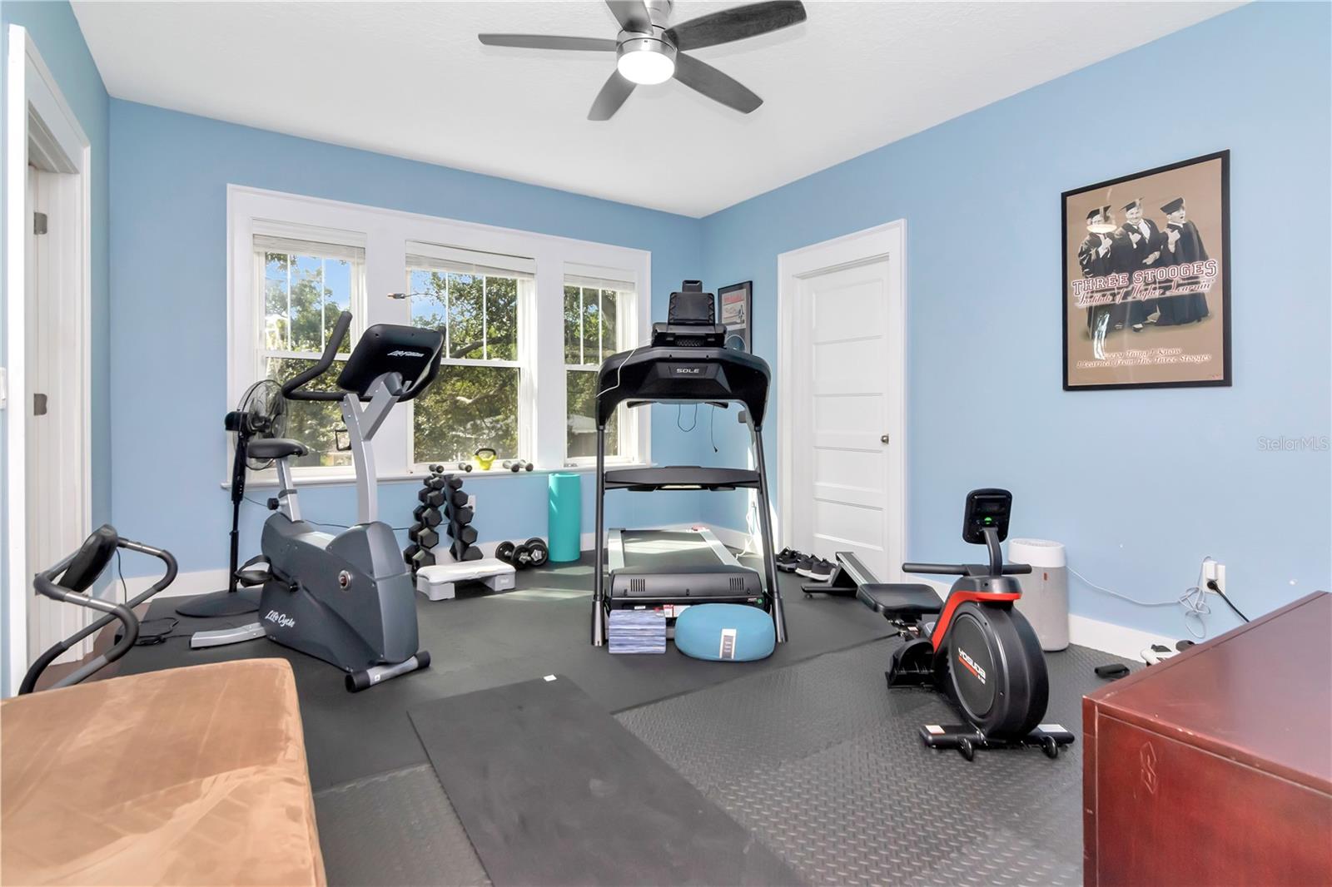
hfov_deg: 95.0
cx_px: 666
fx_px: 610
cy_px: 444
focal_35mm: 16
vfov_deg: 72.0
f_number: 8
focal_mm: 11
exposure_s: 1/200
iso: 1000
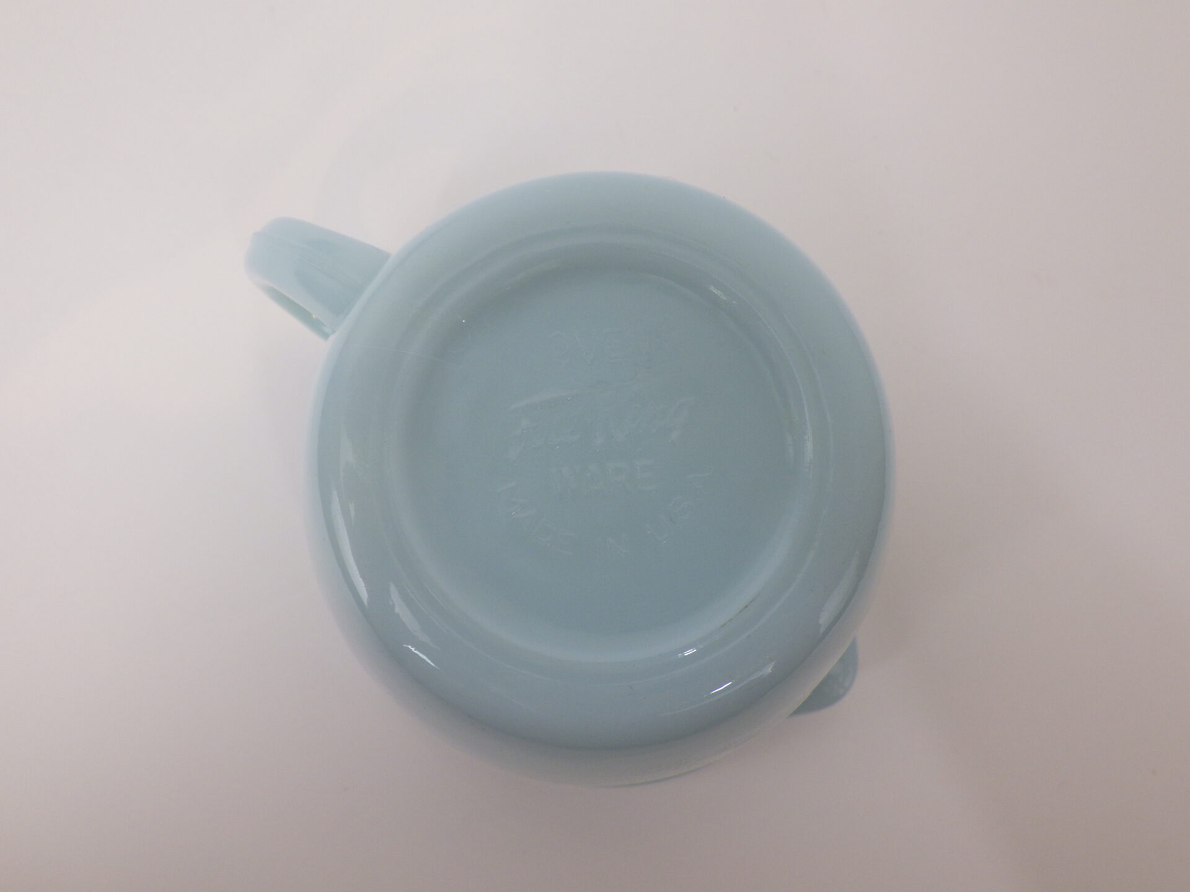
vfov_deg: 41.8
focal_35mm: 34
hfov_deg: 54.0
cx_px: 595
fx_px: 1169
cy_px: 446
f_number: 3.8
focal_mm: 6.1
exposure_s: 1/80
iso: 125
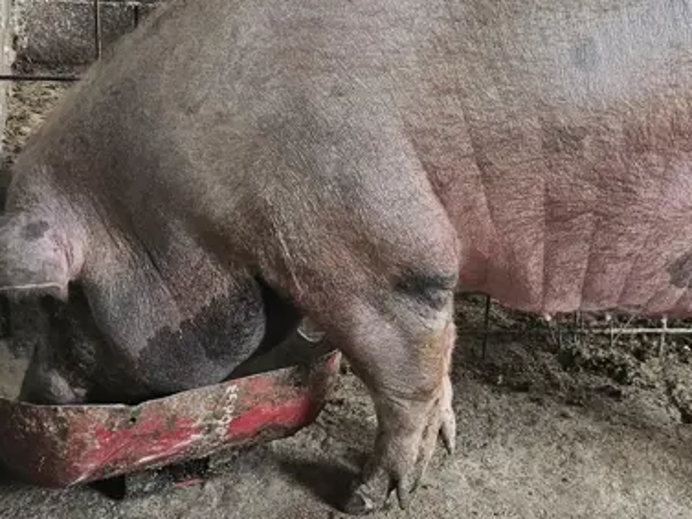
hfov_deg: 31.5
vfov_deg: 24.0
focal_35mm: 61
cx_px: 433
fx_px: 1220
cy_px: 207
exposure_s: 1/142
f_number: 1.8
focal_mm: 5.4
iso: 200
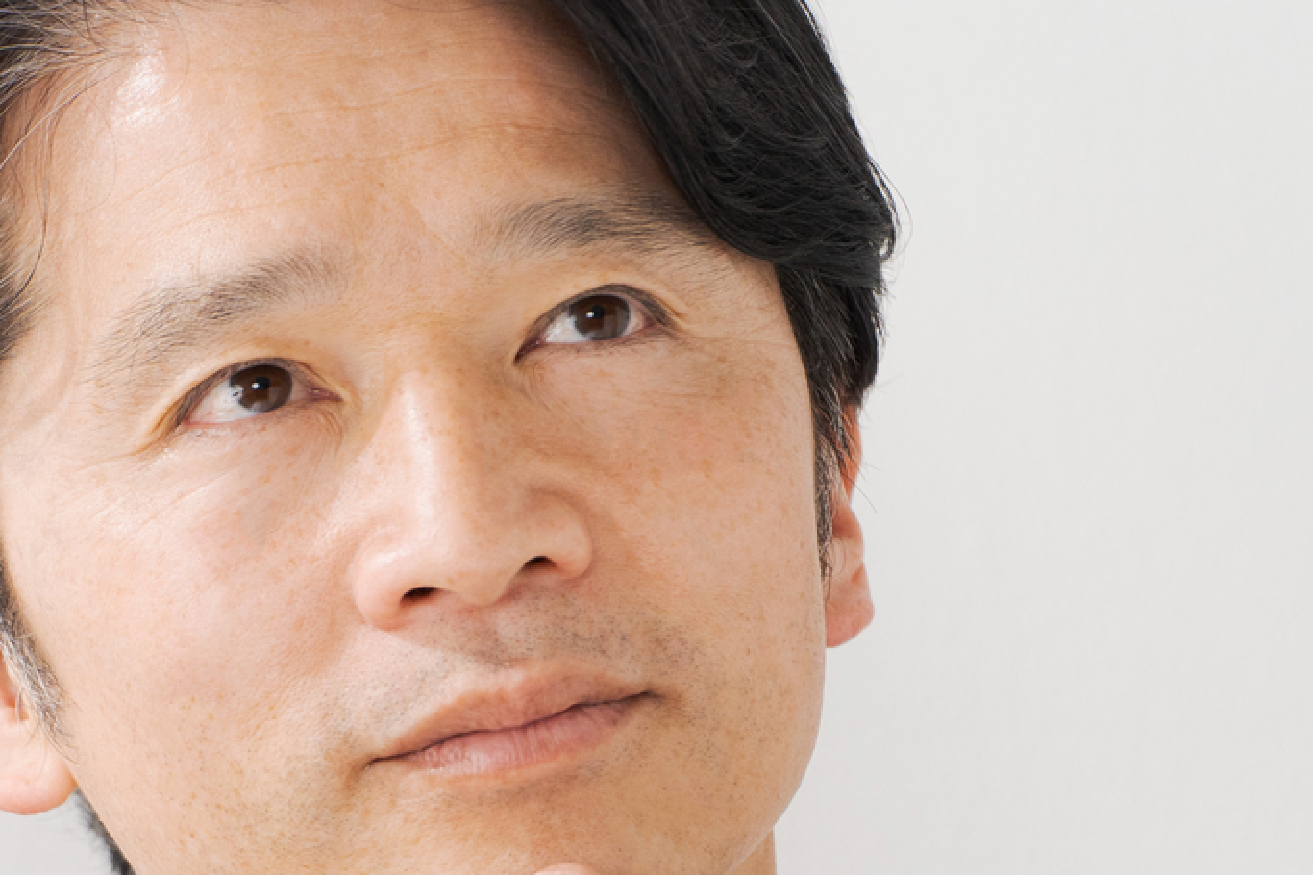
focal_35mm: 527
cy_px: 932
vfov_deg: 2.6
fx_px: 19215
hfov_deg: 3.9
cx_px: 129
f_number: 4
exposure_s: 1/250
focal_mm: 180
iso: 400
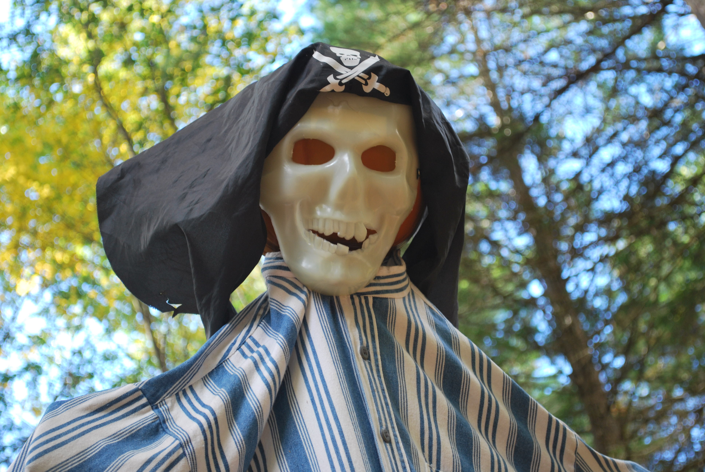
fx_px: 1412
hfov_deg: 28.0
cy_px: 236
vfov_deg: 19.0
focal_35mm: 72
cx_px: 352
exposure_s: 1/40
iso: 200
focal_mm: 48
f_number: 5.6
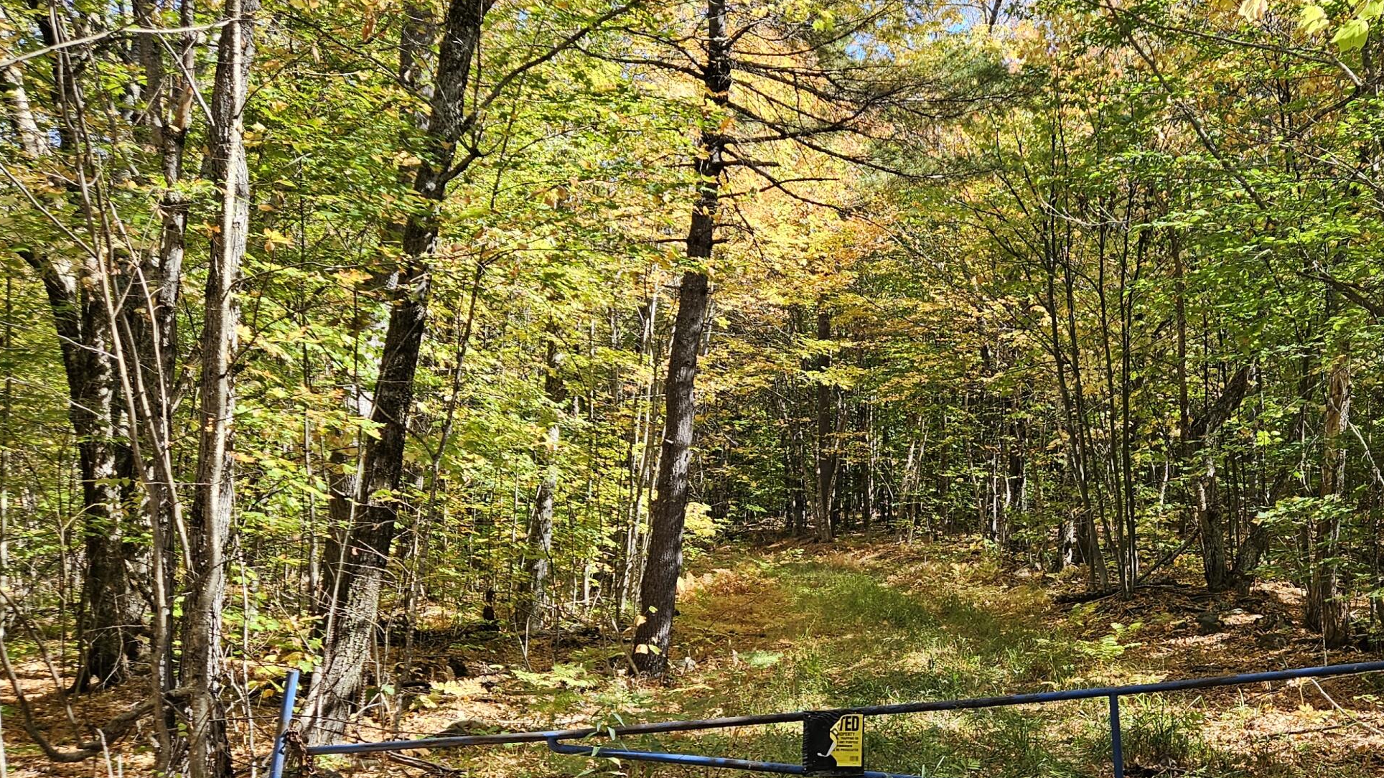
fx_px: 1431
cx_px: 942
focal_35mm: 39
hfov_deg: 50.5
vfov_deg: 30.4
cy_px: 448
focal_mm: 5.4
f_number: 1.8
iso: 40
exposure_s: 1/416
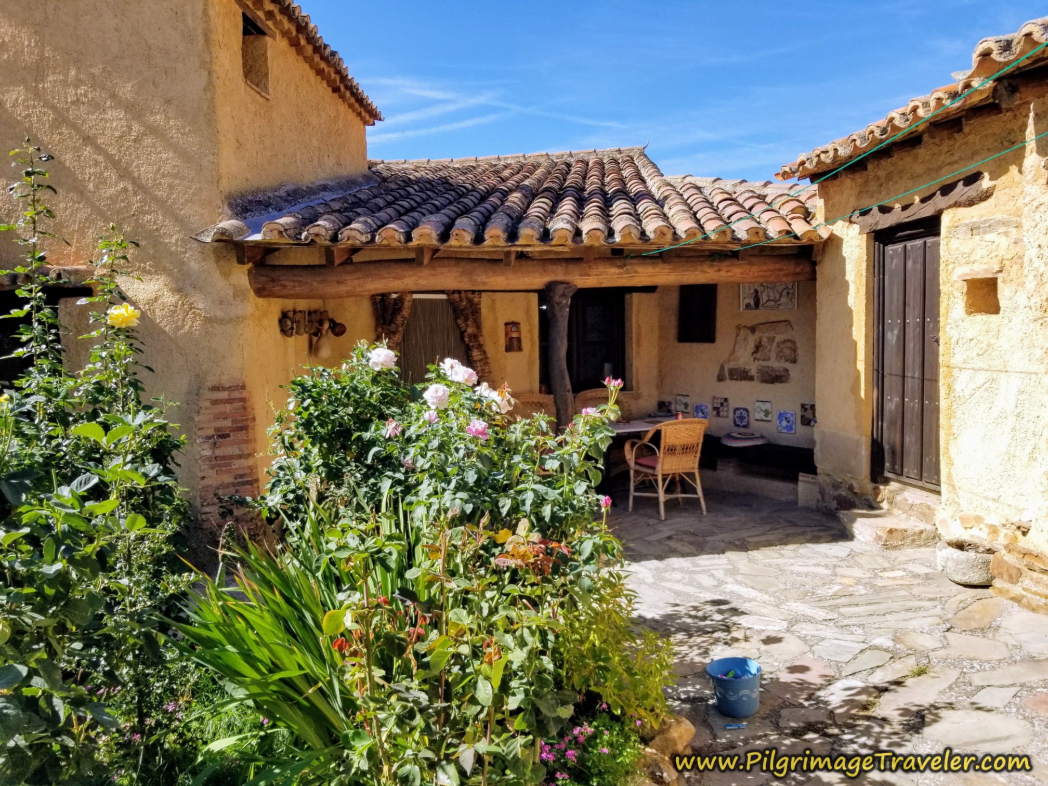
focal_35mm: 26
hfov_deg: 67.3
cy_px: 393
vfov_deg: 53.1
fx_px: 787
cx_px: 524
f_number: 1.7
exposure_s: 1/1688
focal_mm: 4.3
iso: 50
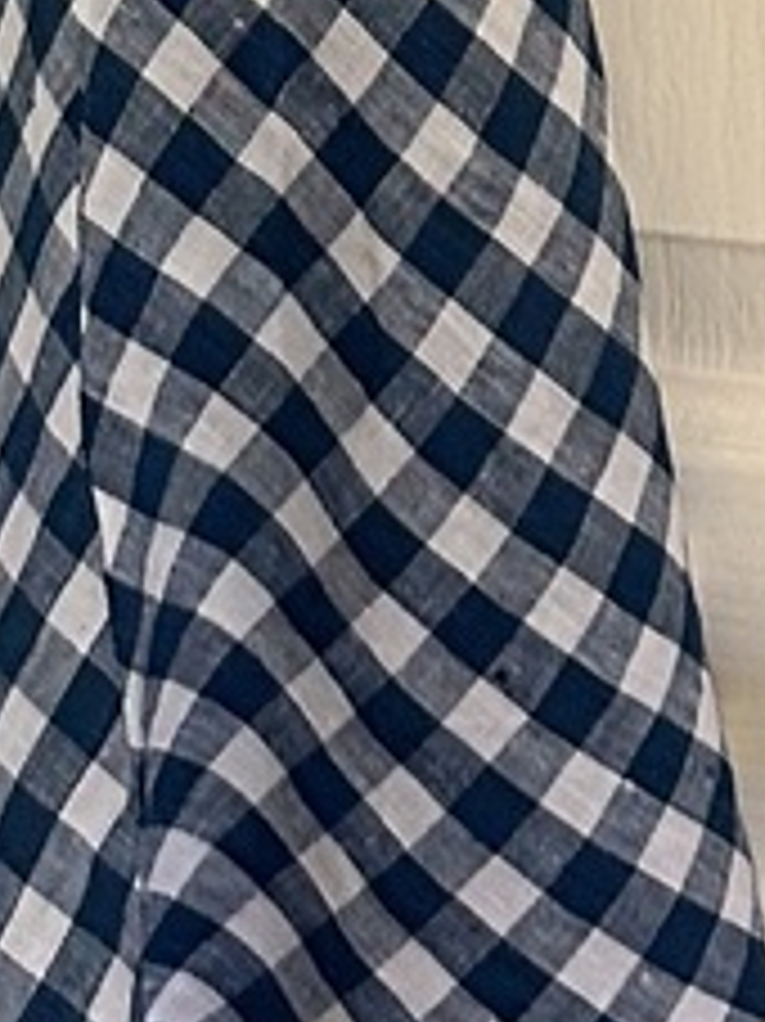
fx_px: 4984
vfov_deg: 10.0
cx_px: 292
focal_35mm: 169
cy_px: -1580
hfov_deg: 8.8
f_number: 1.78
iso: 200
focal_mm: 6.86
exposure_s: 1/121
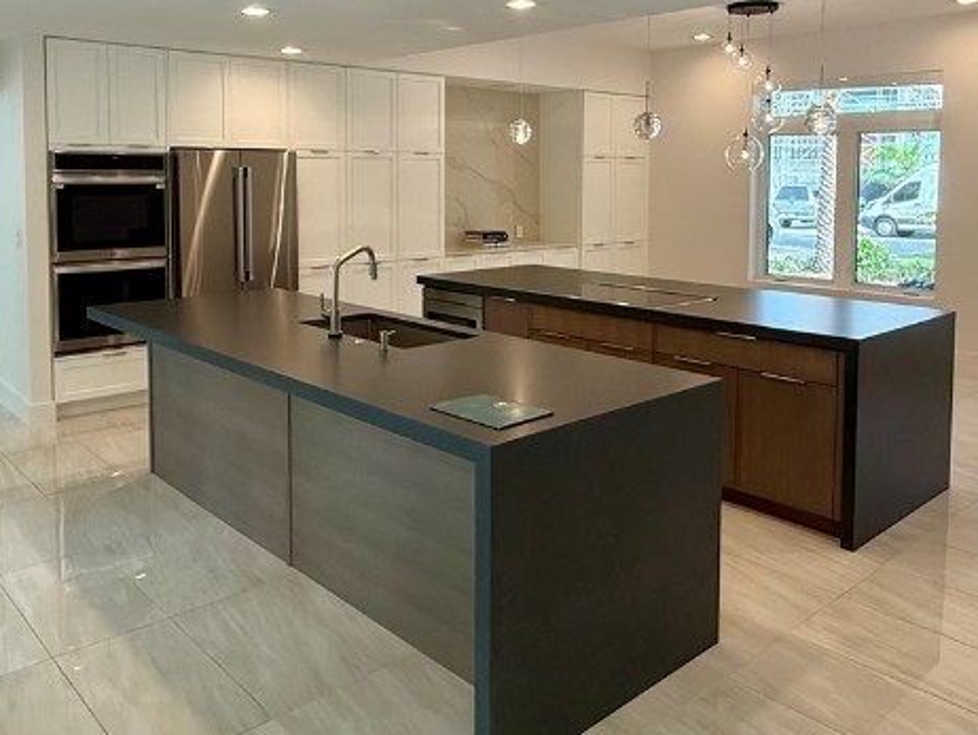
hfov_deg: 58.3
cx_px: 504
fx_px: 876
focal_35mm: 31
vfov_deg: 44.6
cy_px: 229
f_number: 2.2
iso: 160
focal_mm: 2.22
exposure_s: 1/120
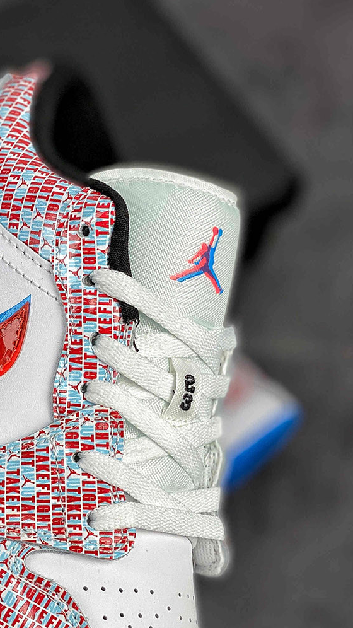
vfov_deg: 23.3
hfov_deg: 13.1
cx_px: 2
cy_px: 442
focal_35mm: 91
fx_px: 1515
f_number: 2
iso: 32
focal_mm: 6
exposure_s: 1/100
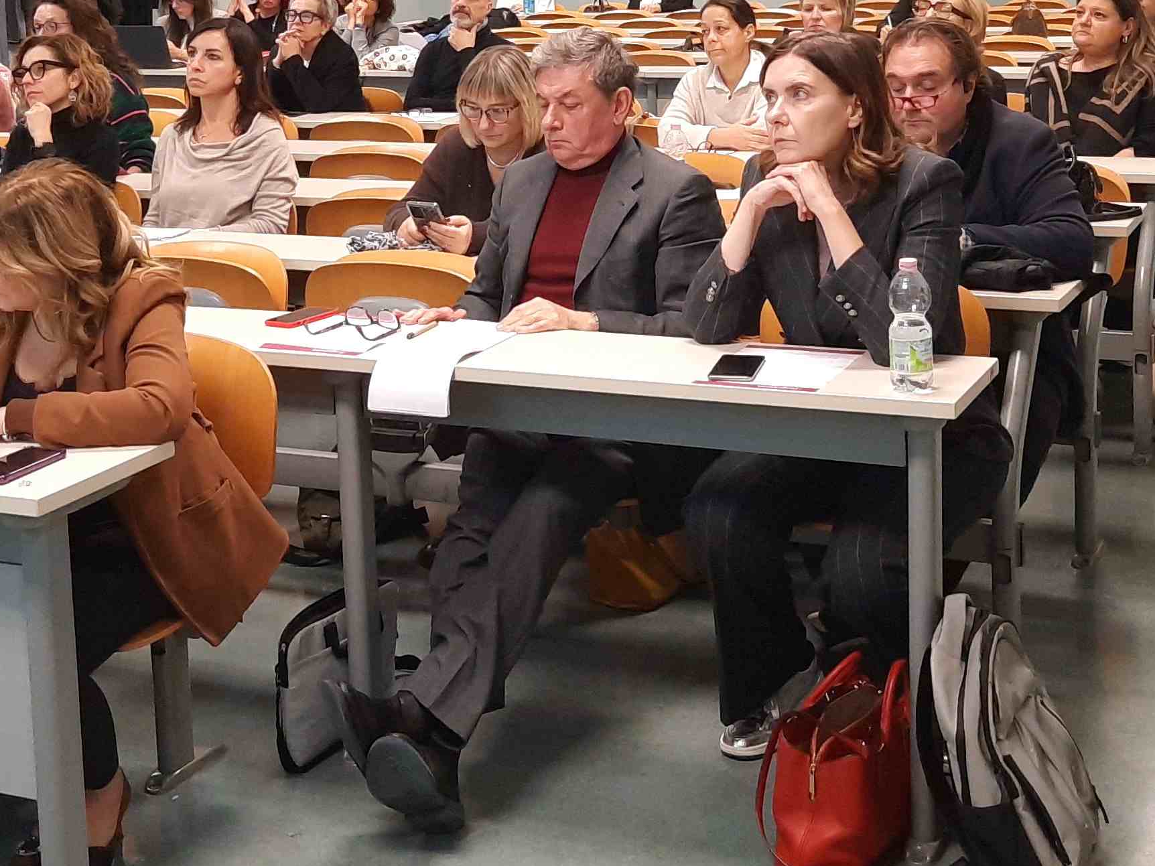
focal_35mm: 58
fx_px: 1935
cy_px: 126
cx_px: 504
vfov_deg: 24.7
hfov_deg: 33.2
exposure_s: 1/50
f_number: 2
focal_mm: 4.6
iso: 331
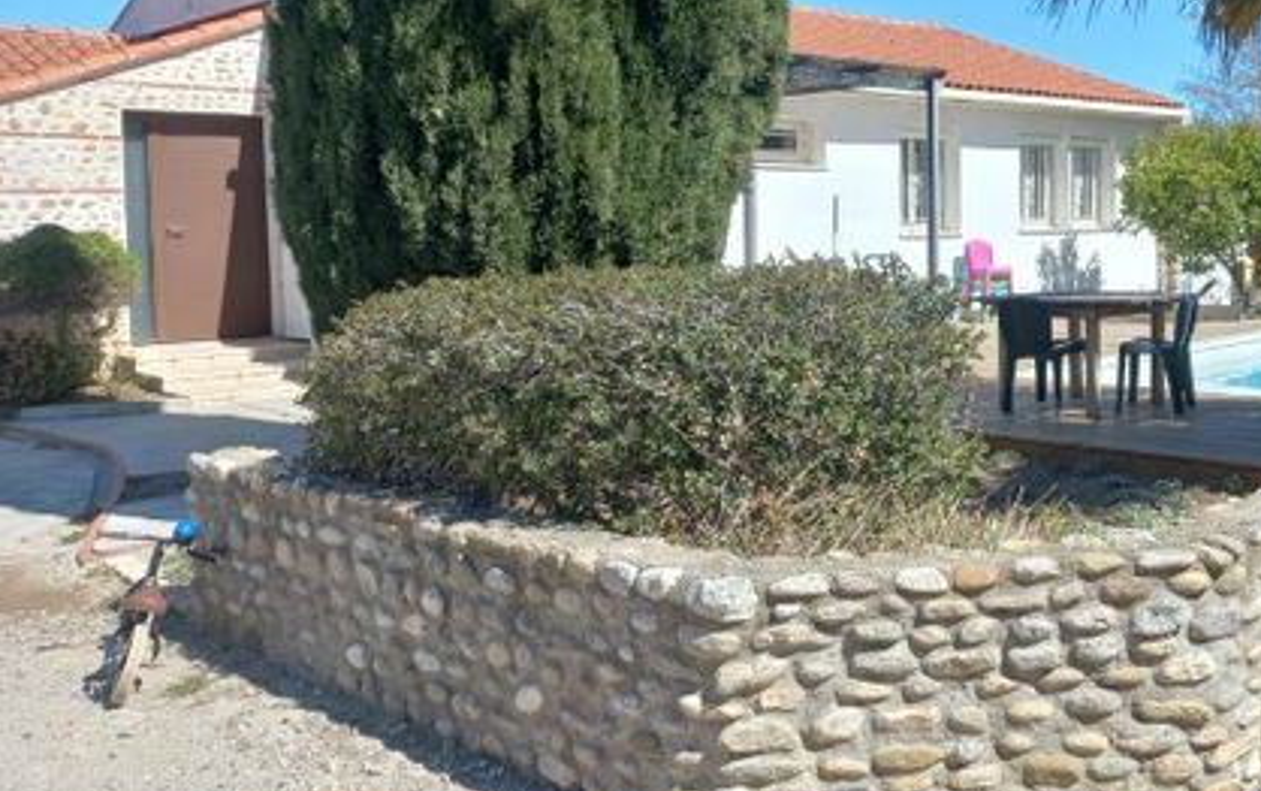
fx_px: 1307
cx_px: 902
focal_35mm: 38
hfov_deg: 50.0
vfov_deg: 33.3
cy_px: 260
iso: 25
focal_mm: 4.6
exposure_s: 1/489
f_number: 1.8
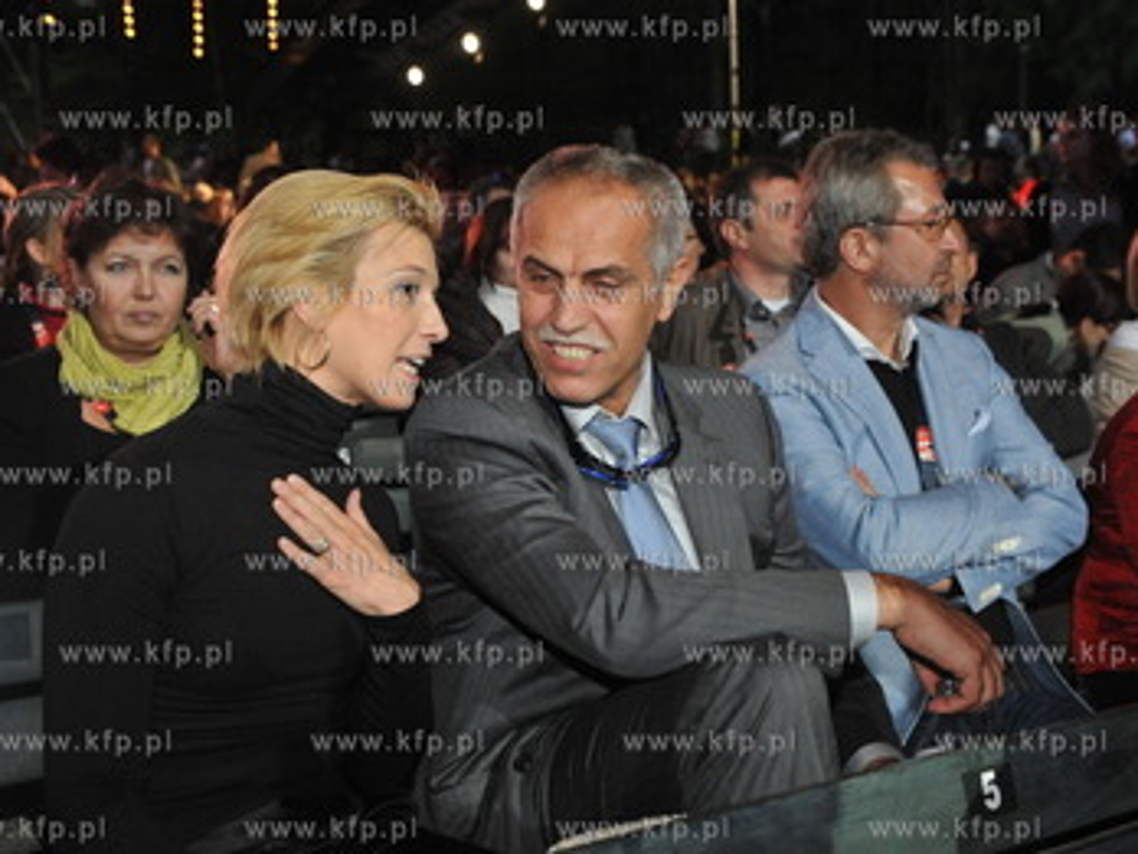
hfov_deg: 44.8
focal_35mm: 42
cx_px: 572
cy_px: 429
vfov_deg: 34.3
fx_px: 1381
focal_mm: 38
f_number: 5.6
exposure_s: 1/125
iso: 3200
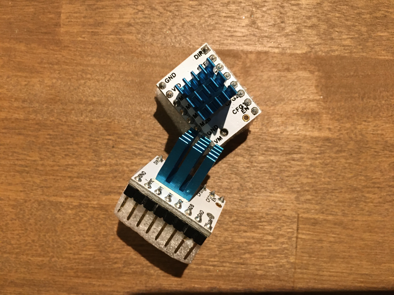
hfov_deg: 61.7
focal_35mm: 29
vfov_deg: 48.2
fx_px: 330
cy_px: 148
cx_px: 197
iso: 200
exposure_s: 1/33
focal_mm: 4.15
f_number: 2.2
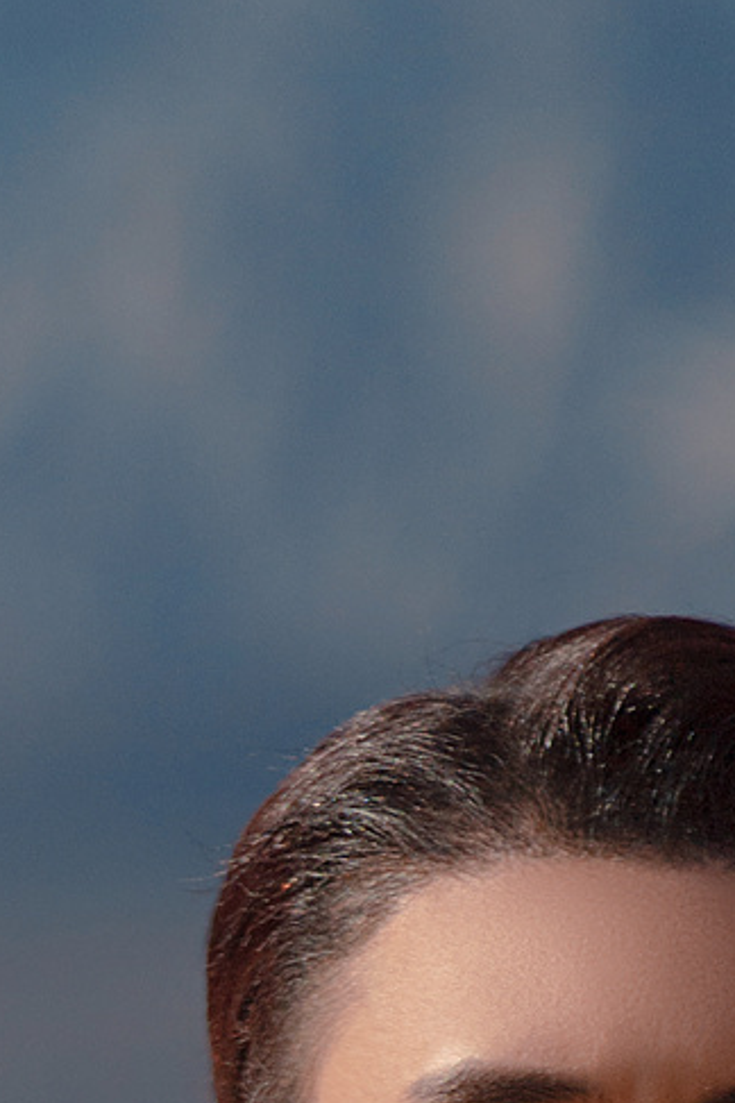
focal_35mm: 1091
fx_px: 33409
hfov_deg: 1.3
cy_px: 3239
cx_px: 150
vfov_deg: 1.9
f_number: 3.2
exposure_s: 1/5000
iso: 200
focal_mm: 170
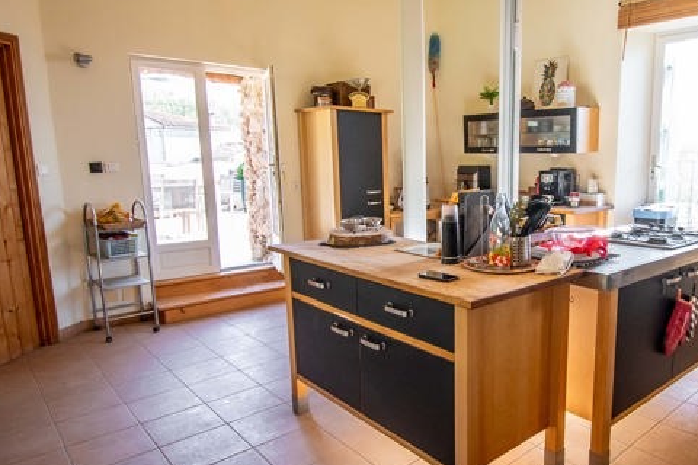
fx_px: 485
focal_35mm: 25
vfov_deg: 51.3
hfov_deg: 69.5
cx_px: 464
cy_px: 246
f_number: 5
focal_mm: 10
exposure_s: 1/100
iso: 500
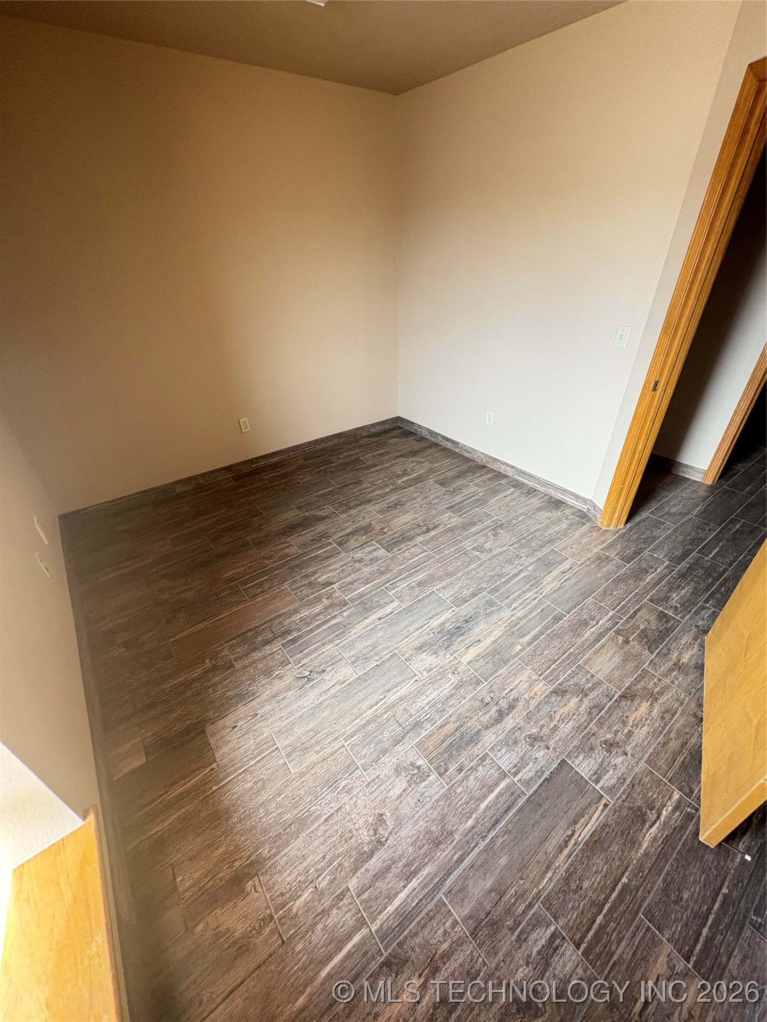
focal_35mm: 14
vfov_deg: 102.1
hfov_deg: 85.7
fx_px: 414
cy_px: 511
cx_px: 384
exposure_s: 1/60
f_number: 2.2
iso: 250
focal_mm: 2.22
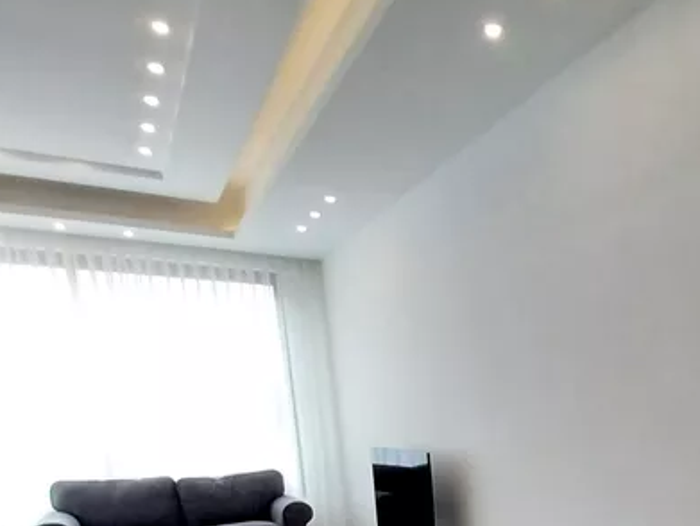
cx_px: 622
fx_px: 627
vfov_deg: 39.0
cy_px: 551
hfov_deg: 51.8
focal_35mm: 31
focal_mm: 1.3
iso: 100
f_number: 2.2
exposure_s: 1/50
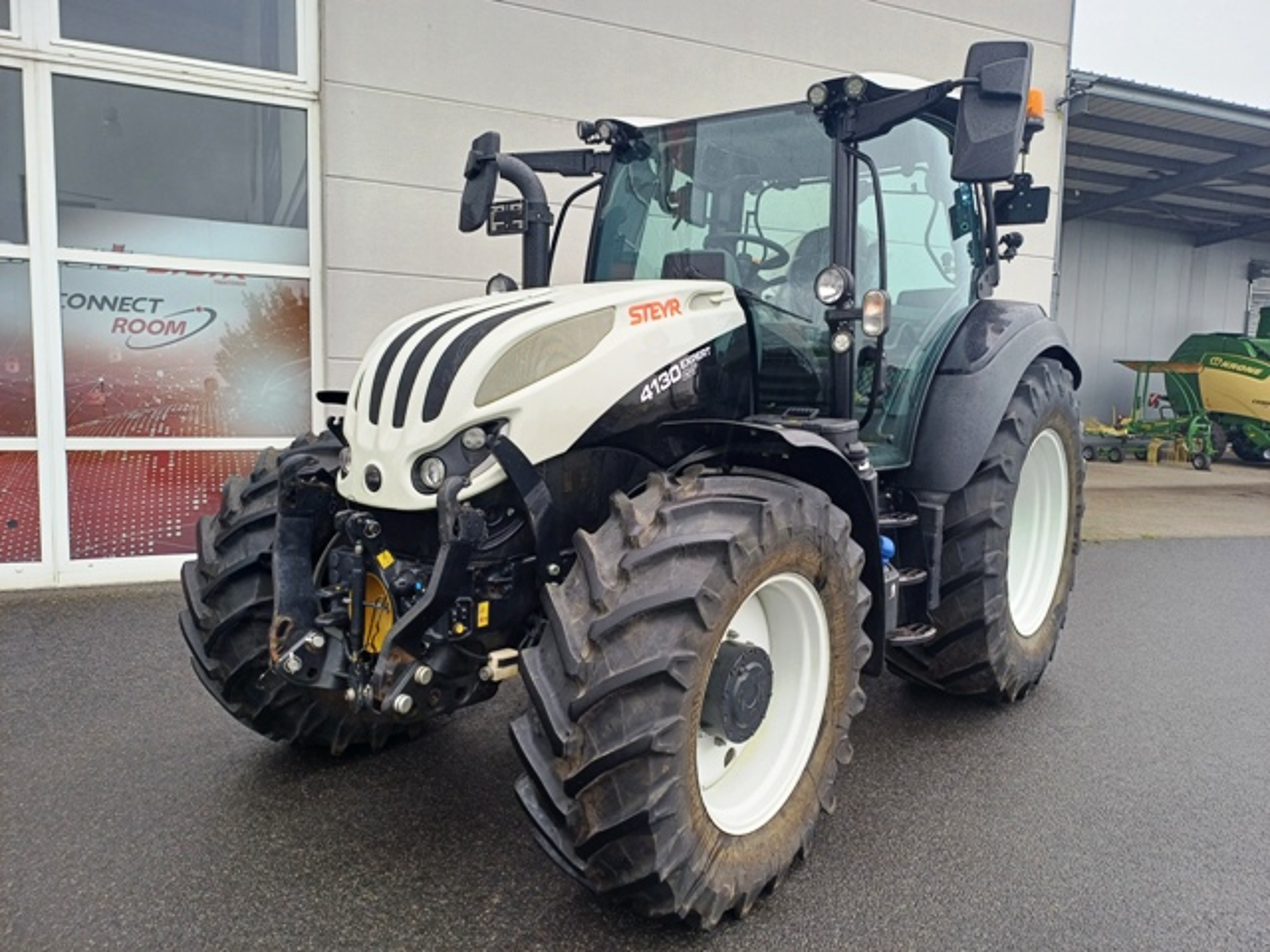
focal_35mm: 25
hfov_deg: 69.4
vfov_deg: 54.9
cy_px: 476
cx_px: 635
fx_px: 917
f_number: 1.8
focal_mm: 4.65
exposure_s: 1/163
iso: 50
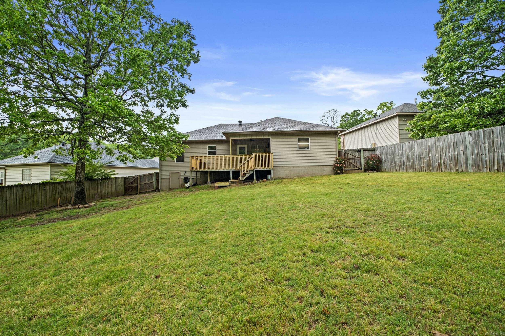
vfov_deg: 77.3
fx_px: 210
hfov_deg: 100.4
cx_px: 252
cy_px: 168
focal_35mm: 15
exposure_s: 1/40
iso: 200
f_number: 5
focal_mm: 10
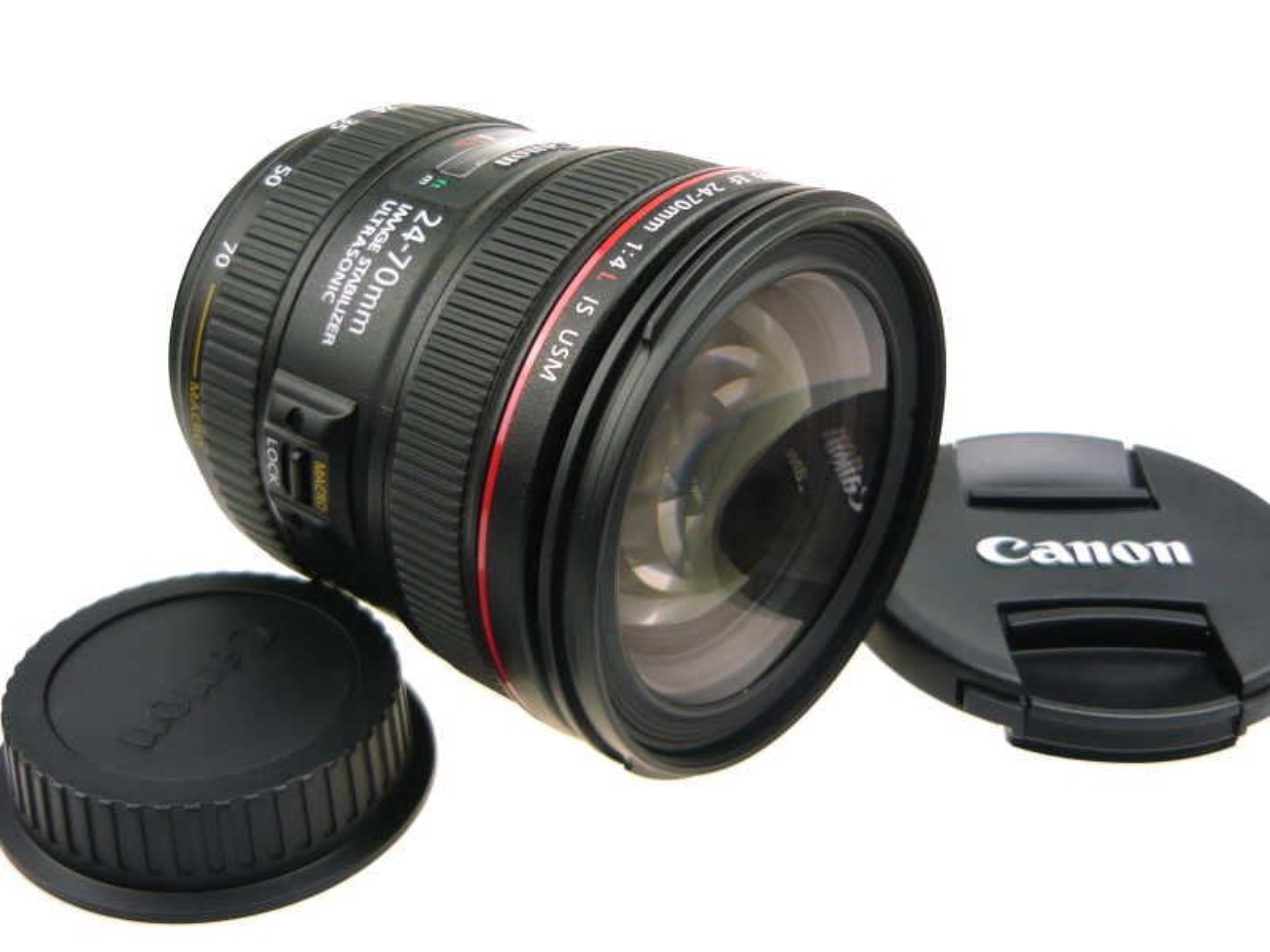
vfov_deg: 32.2
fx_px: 1651
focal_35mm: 45
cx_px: 635
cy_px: 476
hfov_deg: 42.1
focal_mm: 5.5
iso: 100
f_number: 2.8
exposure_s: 1/100
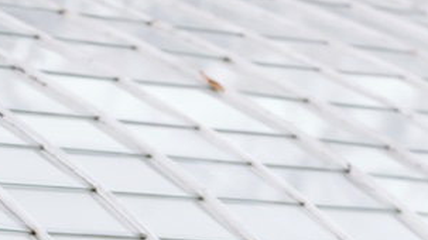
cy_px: 504
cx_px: 206
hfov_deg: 6.1
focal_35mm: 353
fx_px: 4004
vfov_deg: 3.4
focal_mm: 85
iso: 400
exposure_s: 1/200
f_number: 2
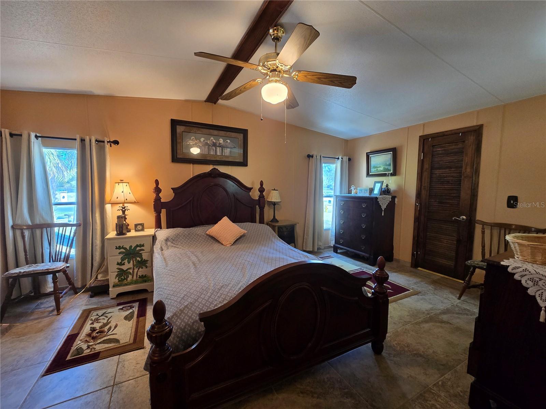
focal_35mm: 13
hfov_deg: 106.2
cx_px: 273
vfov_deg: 89.9
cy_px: 204
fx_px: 205
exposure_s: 1/60
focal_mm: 2.2
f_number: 2.2
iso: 250
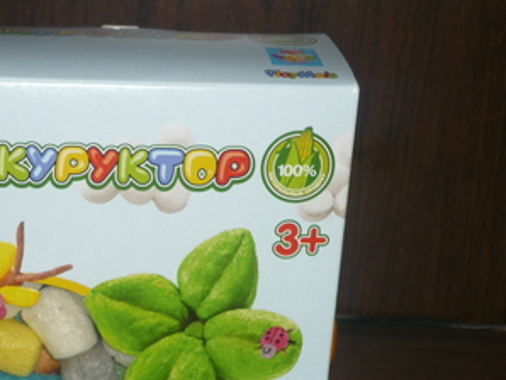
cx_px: 107
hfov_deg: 20.6
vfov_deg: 15.6
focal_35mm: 94
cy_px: 306
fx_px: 1375
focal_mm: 8.4
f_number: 3.2
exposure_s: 1/40
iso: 100
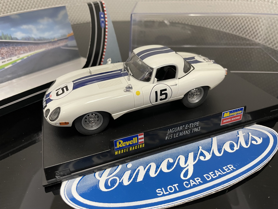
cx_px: 139
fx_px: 209
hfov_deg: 67.3
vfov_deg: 53.1
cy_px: 104
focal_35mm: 26
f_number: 1.6
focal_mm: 4.2
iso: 320
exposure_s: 1/60
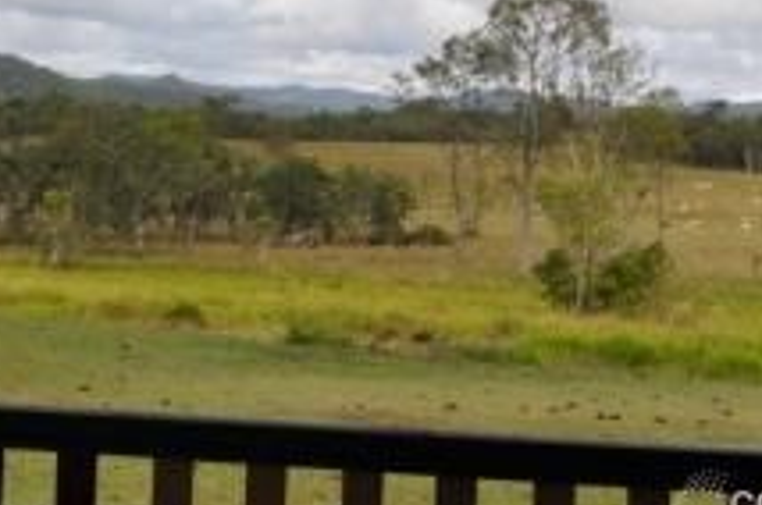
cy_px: 39
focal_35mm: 91
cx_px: 142
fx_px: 1924
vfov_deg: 14.8
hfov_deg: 22.1
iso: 200
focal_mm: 29
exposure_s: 1/400
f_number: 10
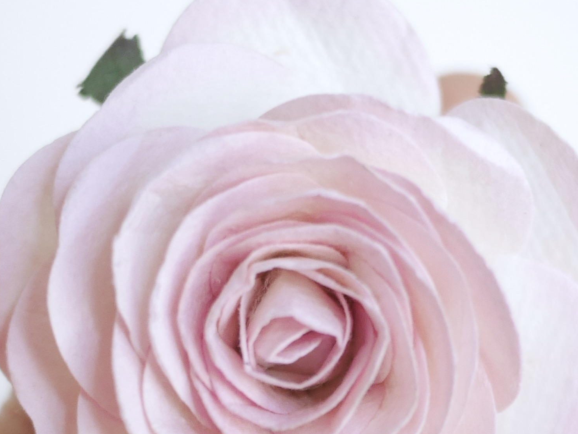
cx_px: 357
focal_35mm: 124
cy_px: 450
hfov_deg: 15.9
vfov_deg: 11.8
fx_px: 2071
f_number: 1.7
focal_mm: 20
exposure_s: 1/60
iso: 800
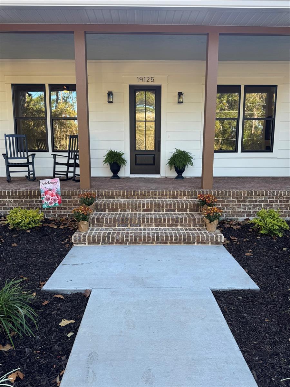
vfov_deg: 71.6
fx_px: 268
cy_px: 194
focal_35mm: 24
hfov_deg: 56.8
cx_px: 145
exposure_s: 1/321
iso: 80
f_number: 1.78
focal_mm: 6.76
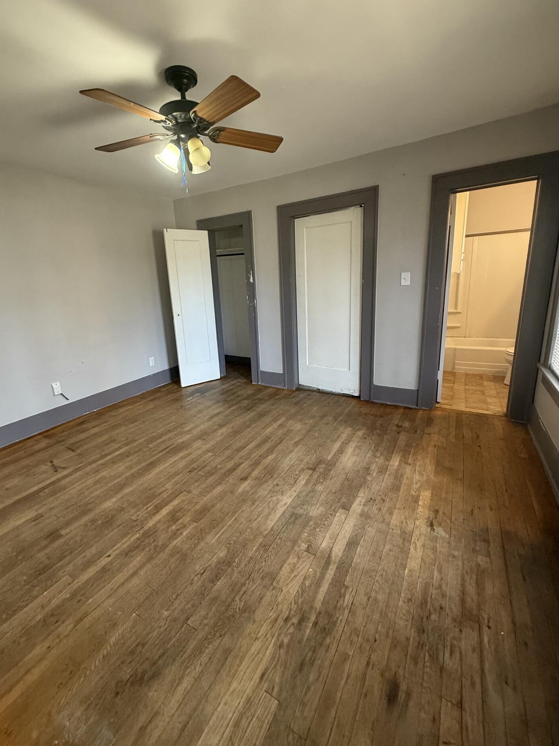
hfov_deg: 81.7
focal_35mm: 15
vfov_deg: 98.1
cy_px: 352
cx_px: 263
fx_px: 323
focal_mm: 2.22
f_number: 2.2
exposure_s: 1/60
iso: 400
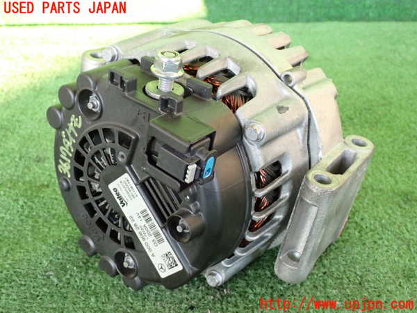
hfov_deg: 35.5
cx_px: 208
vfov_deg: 27.0
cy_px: 156
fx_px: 651
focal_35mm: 54
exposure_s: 1/125
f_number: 3.3
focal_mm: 9.65
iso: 1000
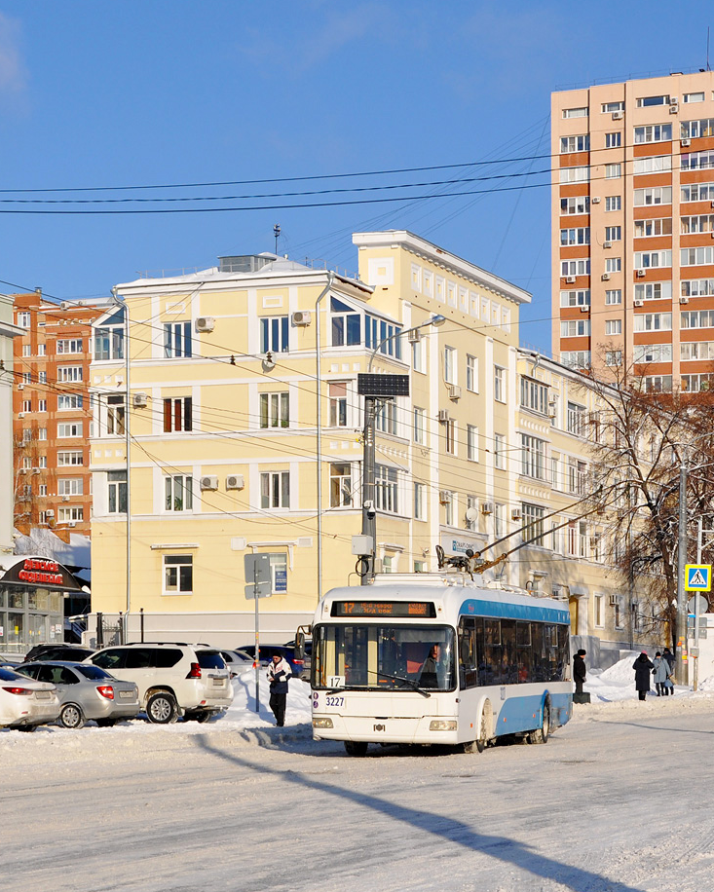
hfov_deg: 21.0
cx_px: 426
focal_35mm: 73
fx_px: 1928
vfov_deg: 26.1
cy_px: 445
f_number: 9
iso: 200
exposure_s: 1/640
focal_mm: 34
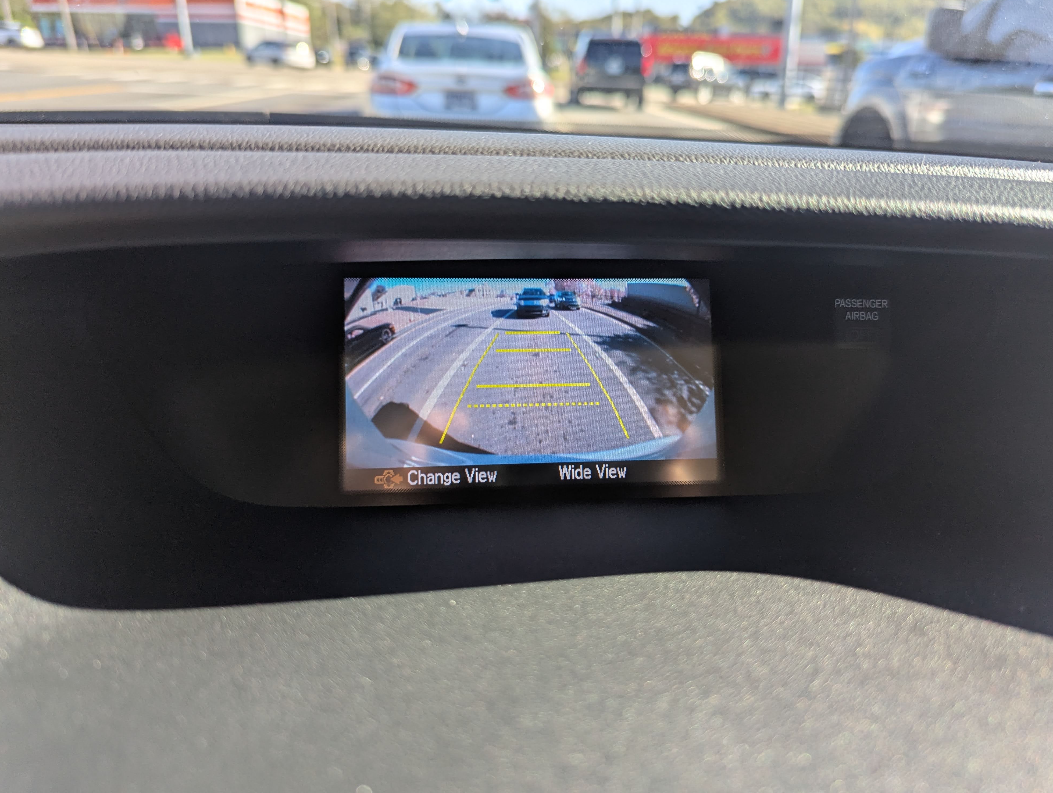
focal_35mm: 25
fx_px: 762
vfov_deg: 55.0
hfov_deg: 69.3
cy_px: 410
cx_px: 542
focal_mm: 6.81
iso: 34
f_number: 1.85
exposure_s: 1/492
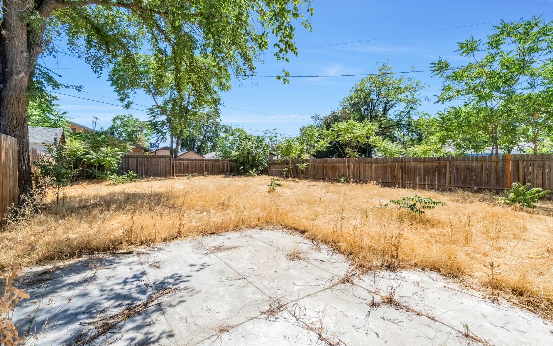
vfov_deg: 71.2
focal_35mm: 16
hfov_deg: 97.8
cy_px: 165
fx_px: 241
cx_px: 265
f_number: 8
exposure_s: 1/640
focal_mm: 10
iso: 400
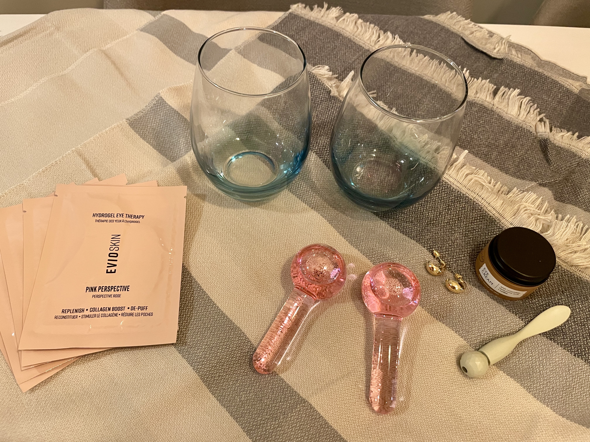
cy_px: 221
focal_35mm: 26
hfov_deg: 67.3
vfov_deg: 53.1
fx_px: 443
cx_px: 295
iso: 320
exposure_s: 1/60
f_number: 1.6
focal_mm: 4.2
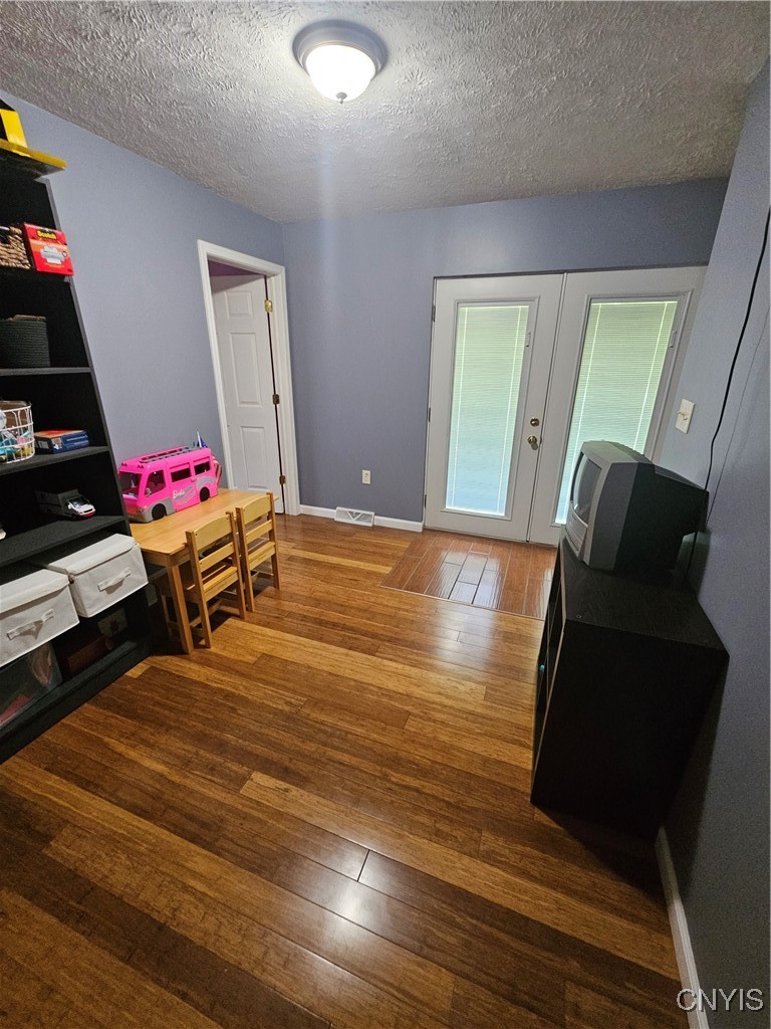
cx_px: 386
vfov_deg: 106.2
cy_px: 514
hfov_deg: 89.9
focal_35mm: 13
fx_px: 386
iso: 640
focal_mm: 2.2
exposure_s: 1/30
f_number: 2.2
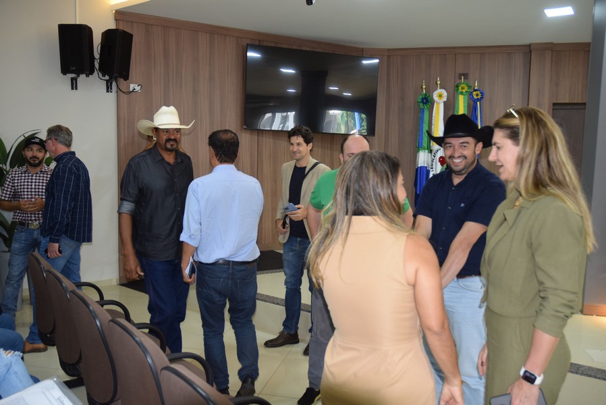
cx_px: 303
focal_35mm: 33
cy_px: 202
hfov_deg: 57.2
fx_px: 556
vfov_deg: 40.0
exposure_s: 1/60
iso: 1000
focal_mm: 22
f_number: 3.5
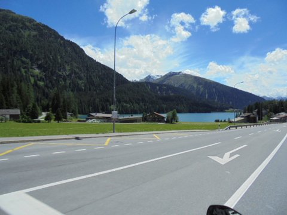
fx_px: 216
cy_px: 108
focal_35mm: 26
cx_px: 144
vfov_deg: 53.1
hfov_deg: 67.3
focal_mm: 4.6
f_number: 11.5
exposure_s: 1/200
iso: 100
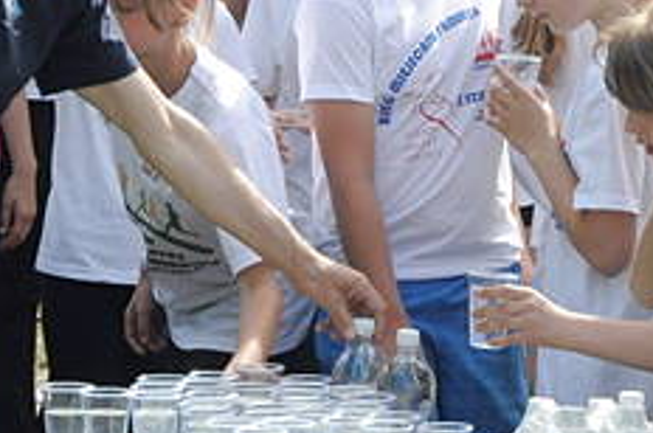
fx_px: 4981
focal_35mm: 275
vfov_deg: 5.0
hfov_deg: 7.5
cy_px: 252
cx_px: 490
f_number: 11
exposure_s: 1/500
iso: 800
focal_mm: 50
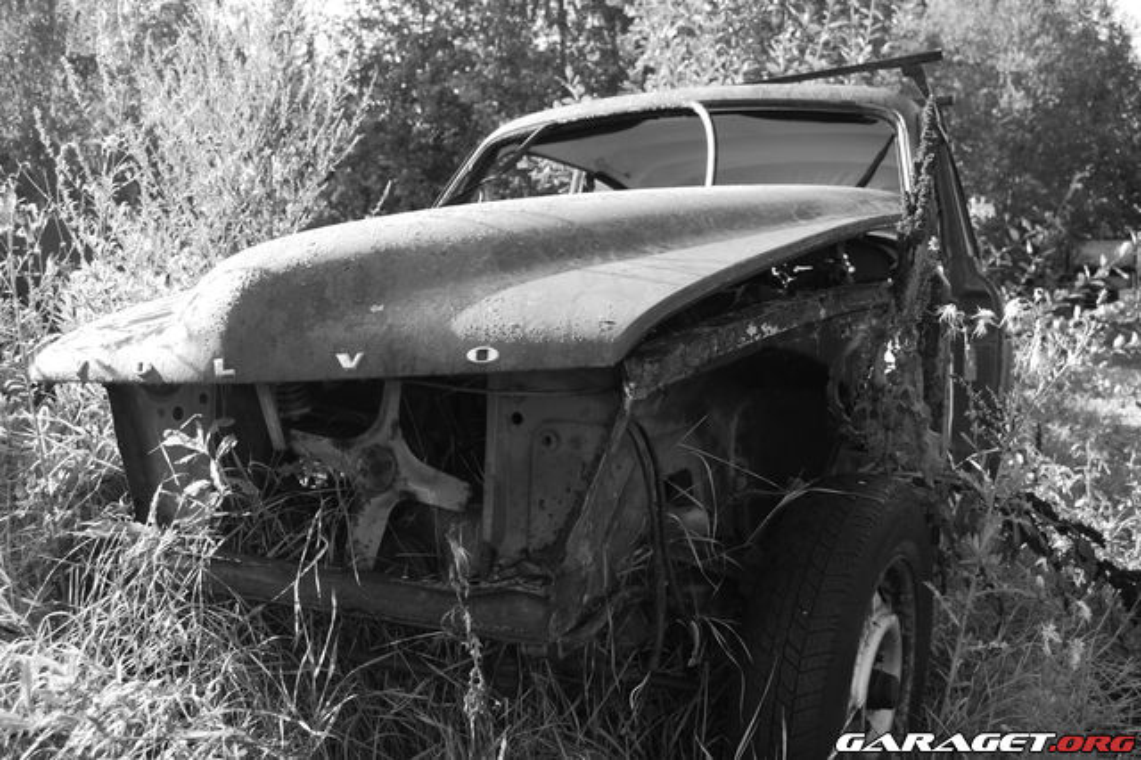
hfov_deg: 57.2
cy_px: 380
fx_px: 1045
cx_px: 570
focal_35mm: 33
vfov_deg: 39.9
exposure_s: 1/250
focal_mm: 22
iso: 400
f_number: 5.6
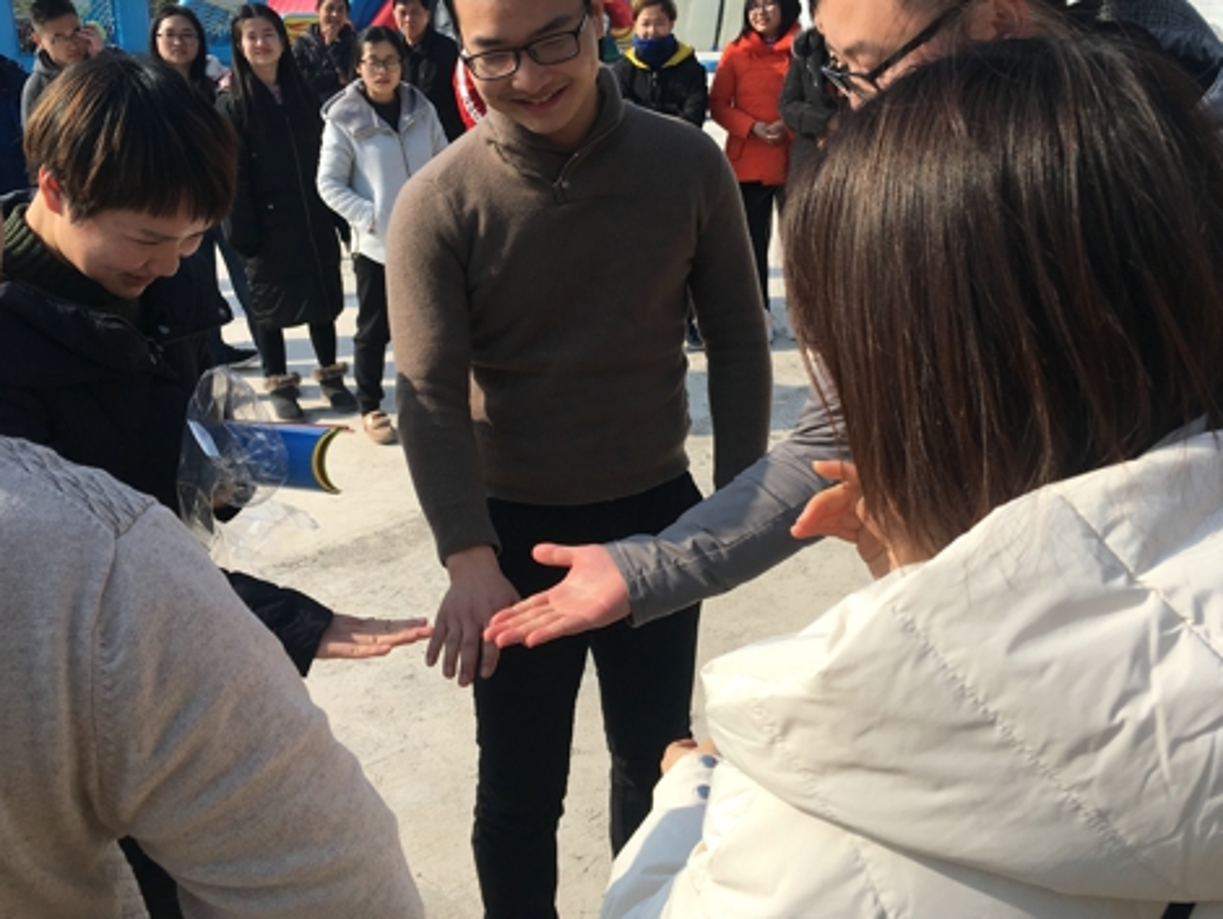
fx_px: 1308
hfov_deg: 50.1
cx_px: 627
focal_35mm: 37
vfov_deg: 38.6
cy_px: 393
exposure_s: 1/1603
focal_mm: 4.15
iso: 25
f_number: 2.2
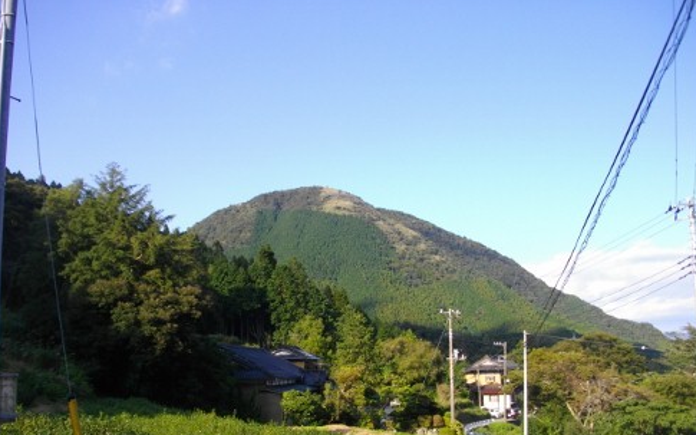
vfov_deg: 36.1
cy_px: 268
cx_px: 356
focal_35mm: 35
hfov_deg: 55.3
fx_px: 664
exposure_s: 1/640
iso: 100
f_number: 2.9
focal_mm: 5.7
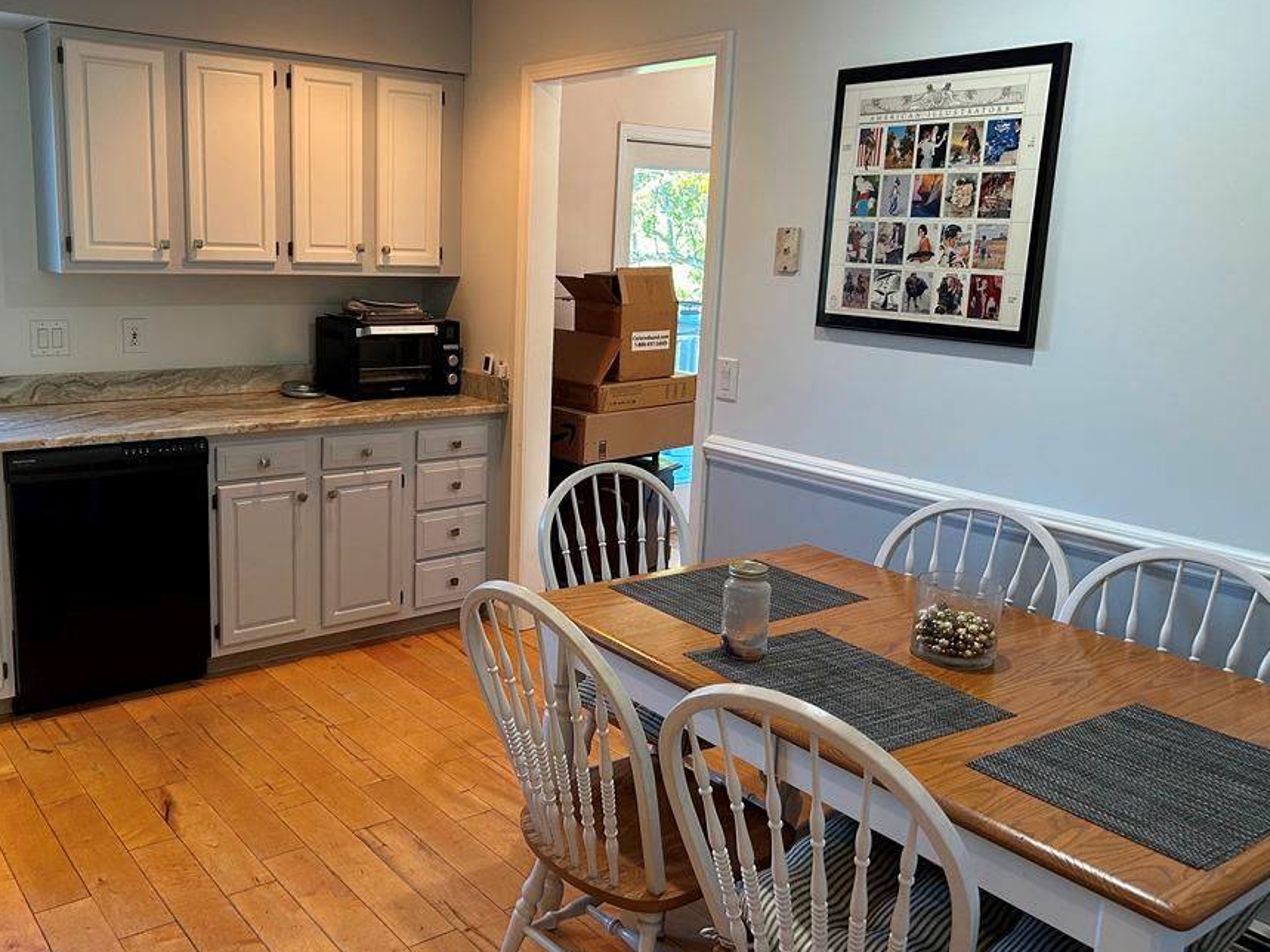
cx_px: 516
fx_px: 1137
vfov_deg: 45.4
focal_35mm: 31
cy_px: 452
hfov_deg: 58.0
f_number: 1.5
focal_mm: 5.7
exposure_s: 1/60
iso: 125
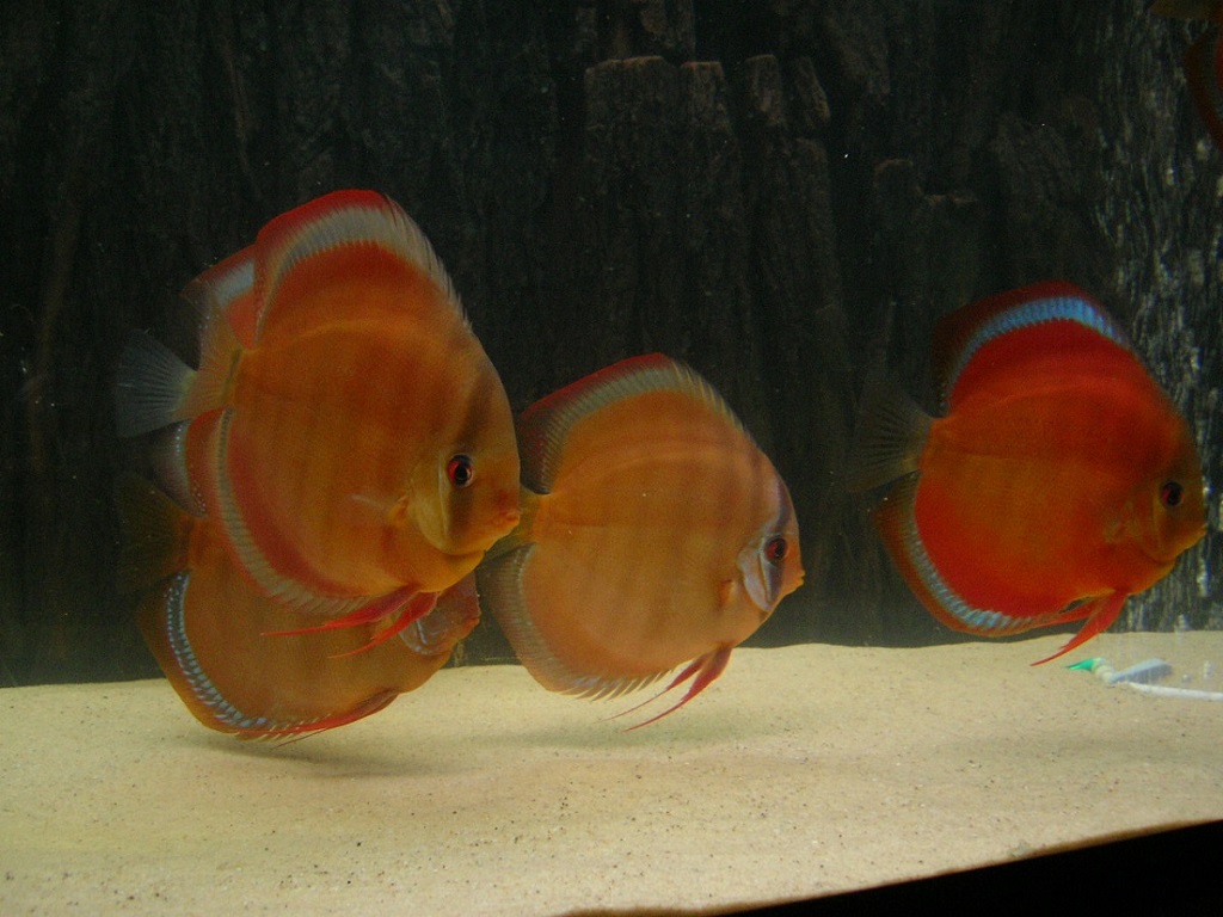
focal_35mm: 36
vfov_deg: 39.7
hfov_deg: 51.4
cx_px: 612
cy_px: 458
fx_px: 1272
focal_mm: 60
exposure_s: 1/30
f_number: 2.8
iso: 256
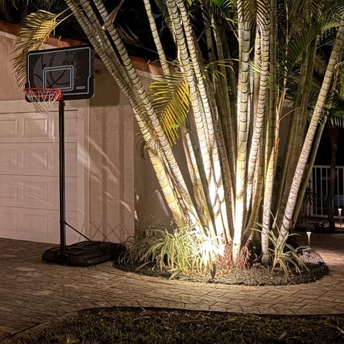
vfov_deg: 27.6
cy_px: 128
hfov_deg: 25.7
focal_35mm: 62
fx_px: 697
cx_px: -34
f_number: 1.6
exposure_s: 1/5
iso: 1000
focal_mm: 5.96
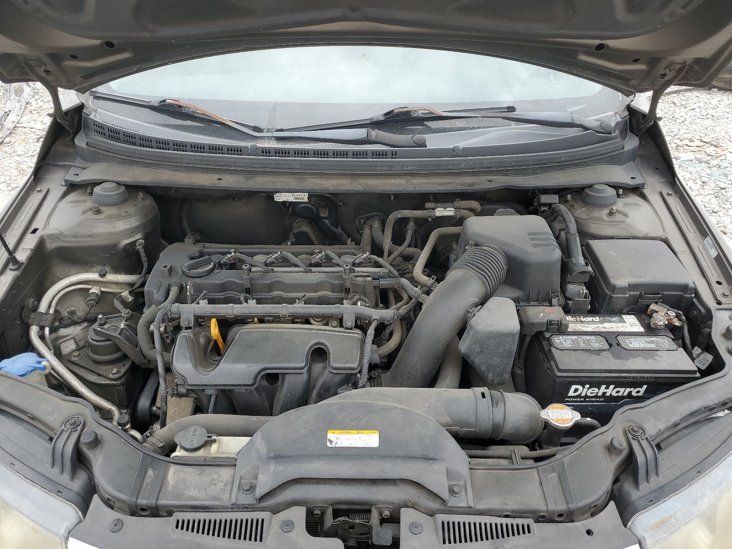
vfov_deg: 53.1
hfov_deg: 67.3
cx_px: 366
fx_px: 550
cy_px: 274
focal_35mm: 26
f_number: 1.5
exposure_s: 1/769
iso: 50
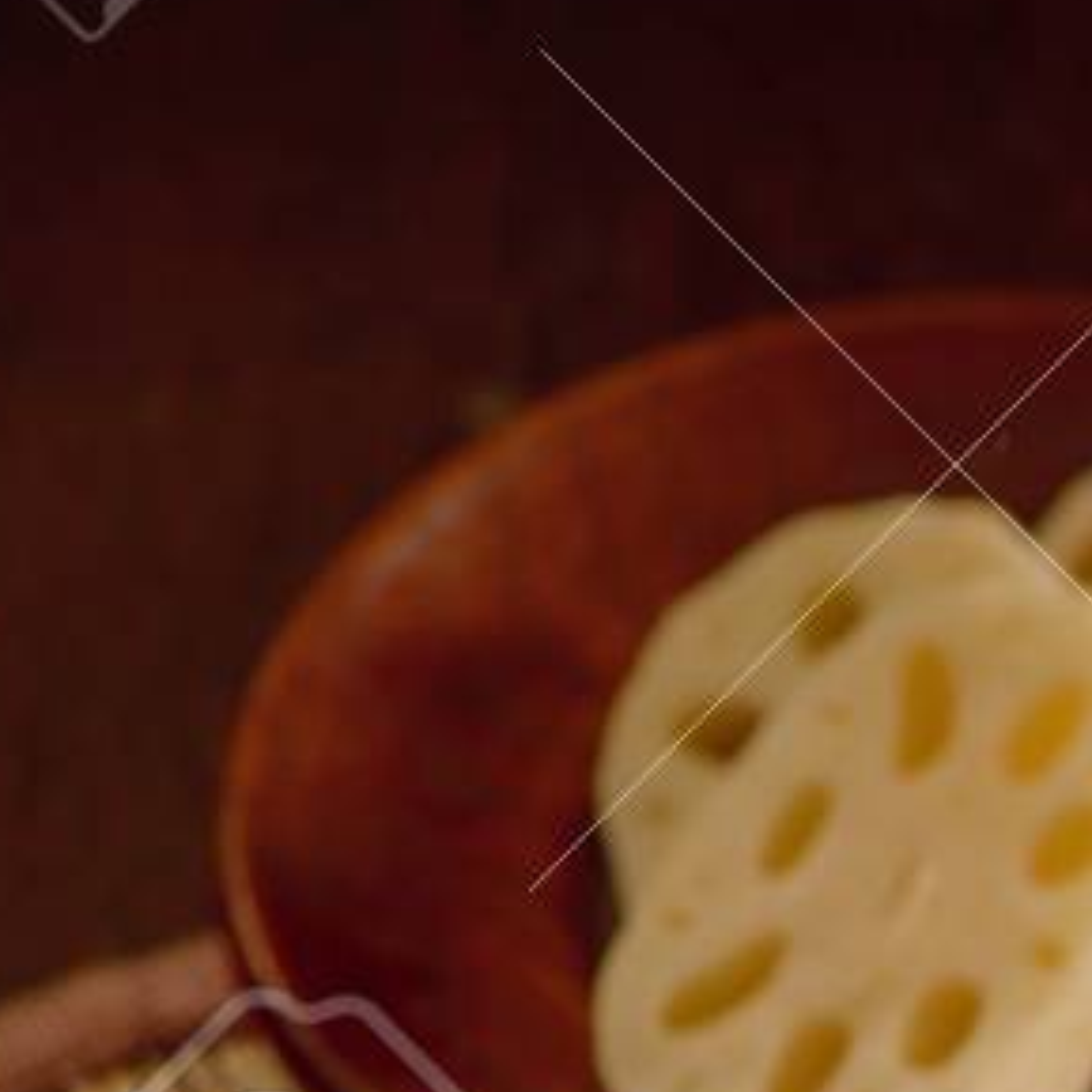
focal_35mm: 401
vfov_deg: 4.4
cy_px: 1033
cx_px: 2343
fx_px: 14312
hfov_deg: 4.3
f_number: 6.3
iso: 160
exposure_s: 1/160
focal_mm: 105
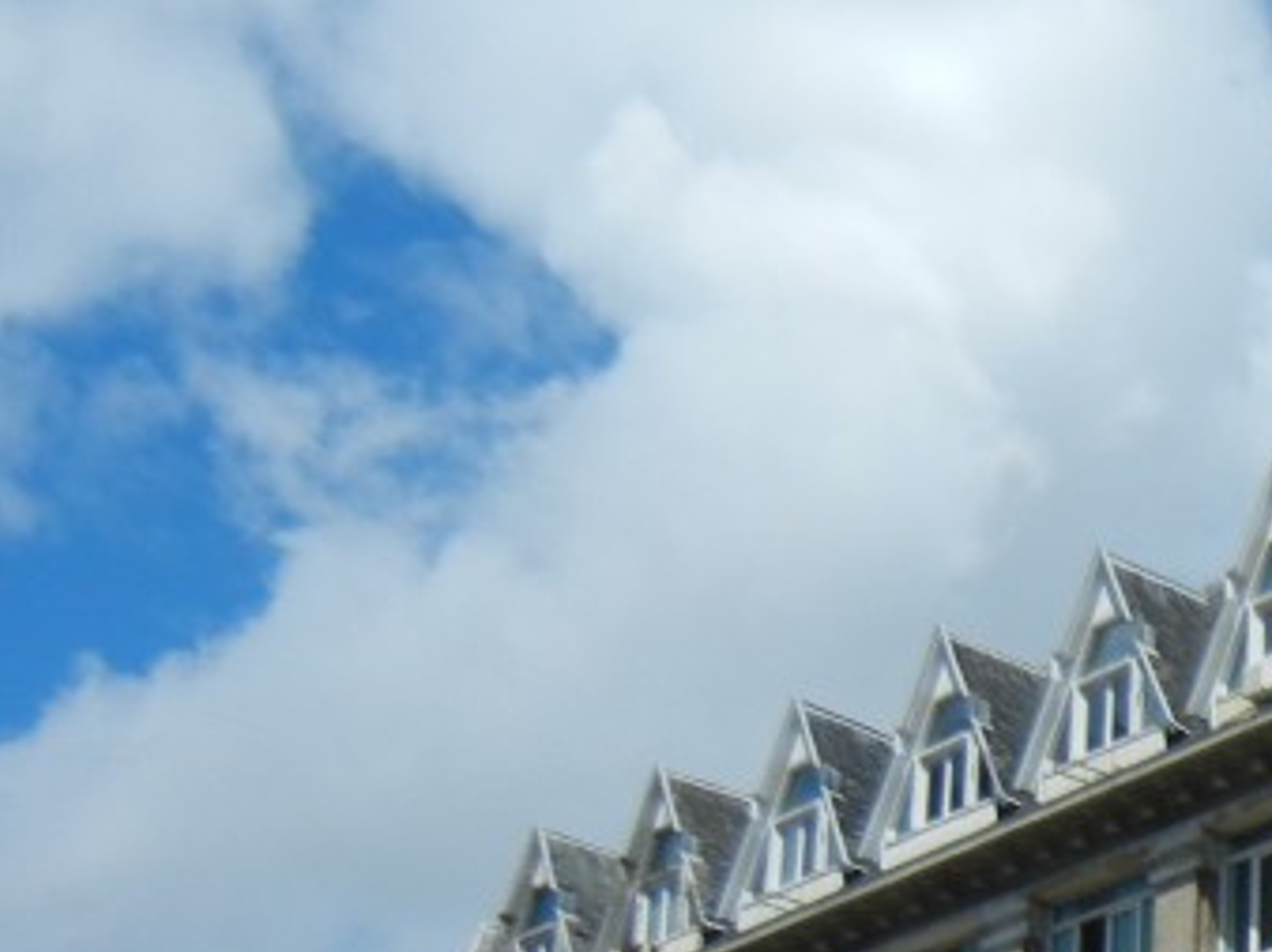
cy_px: 1189
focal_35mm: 91
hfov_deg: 18.9
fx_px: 3342
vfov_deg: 15.5
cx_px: 1923
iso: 160
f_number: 7
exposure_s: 1/660
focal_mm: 5.4
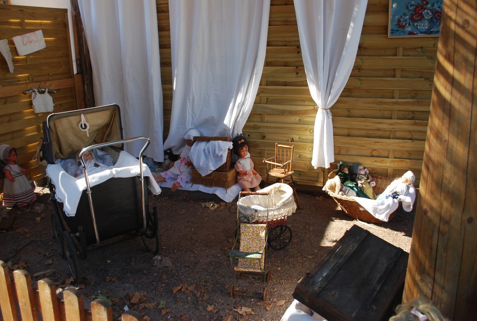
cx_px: 238
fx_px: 398
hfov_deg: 61.8
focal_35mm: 30
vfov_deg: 43.8
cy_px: 160
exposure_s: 1/125
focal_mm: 20
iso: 100
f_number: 5.6
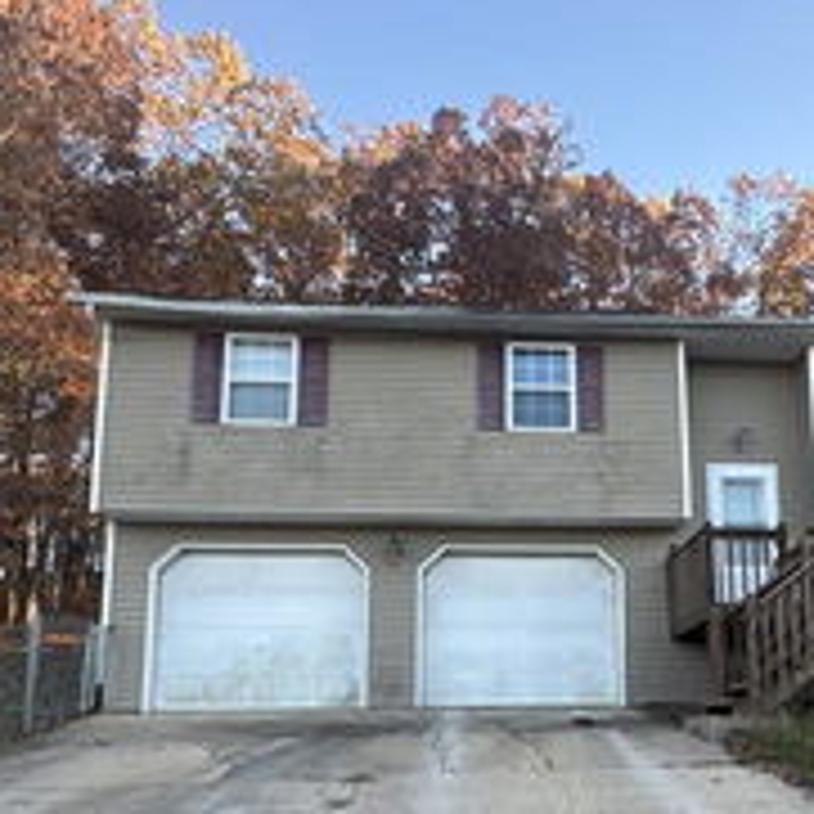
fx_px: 931
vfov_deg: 45.8
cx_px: 562
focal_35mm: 35
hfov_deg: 46.3
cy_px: 598
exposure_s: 1/163
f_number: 2.2
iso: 40
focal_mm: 2.22
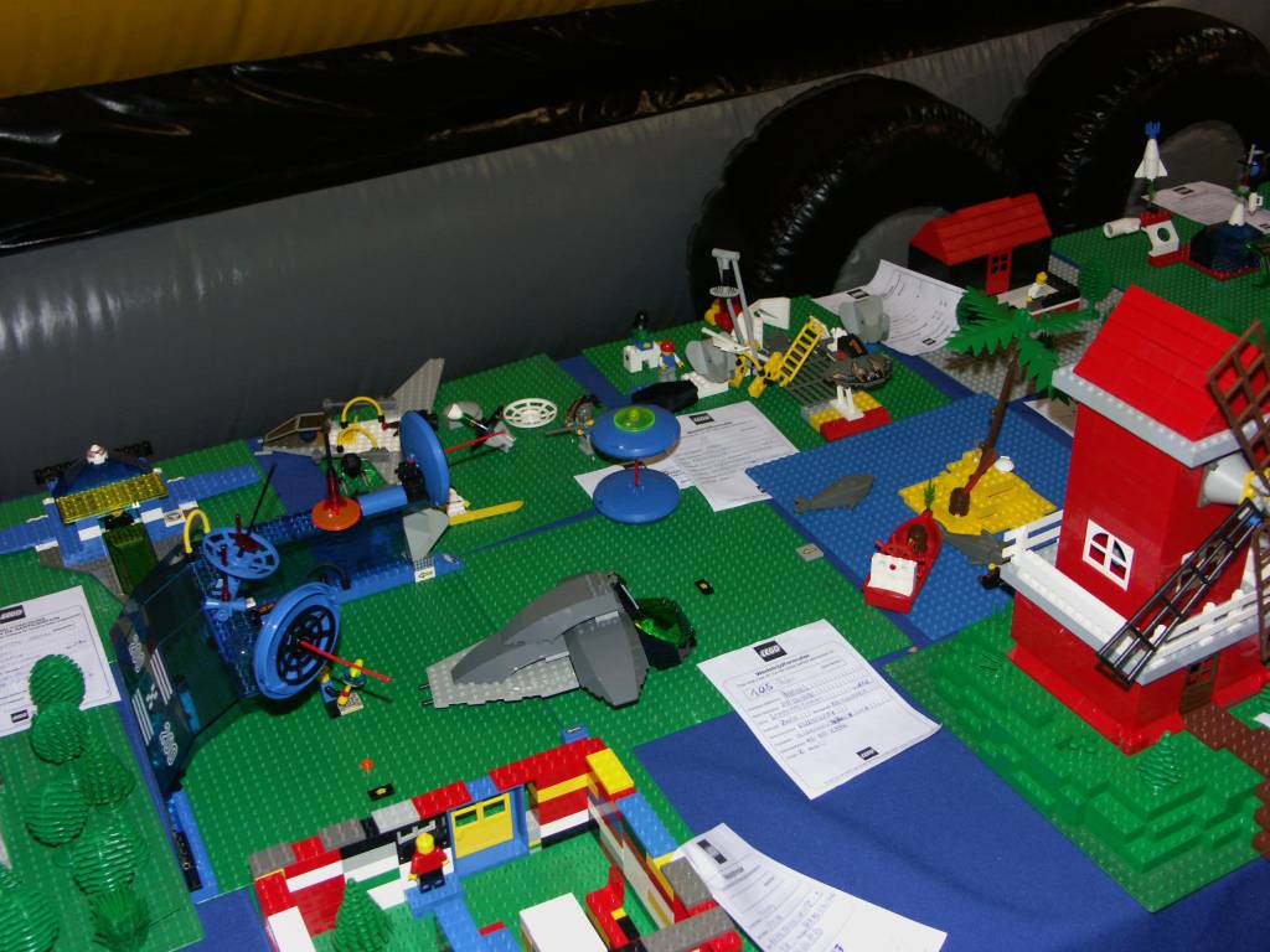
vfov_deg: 35.1
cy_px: 476
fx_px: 1504
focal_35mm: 41
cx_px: 635
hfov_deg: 45.8
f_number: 2.8
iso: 200
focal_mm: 10.47
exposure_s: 1/50
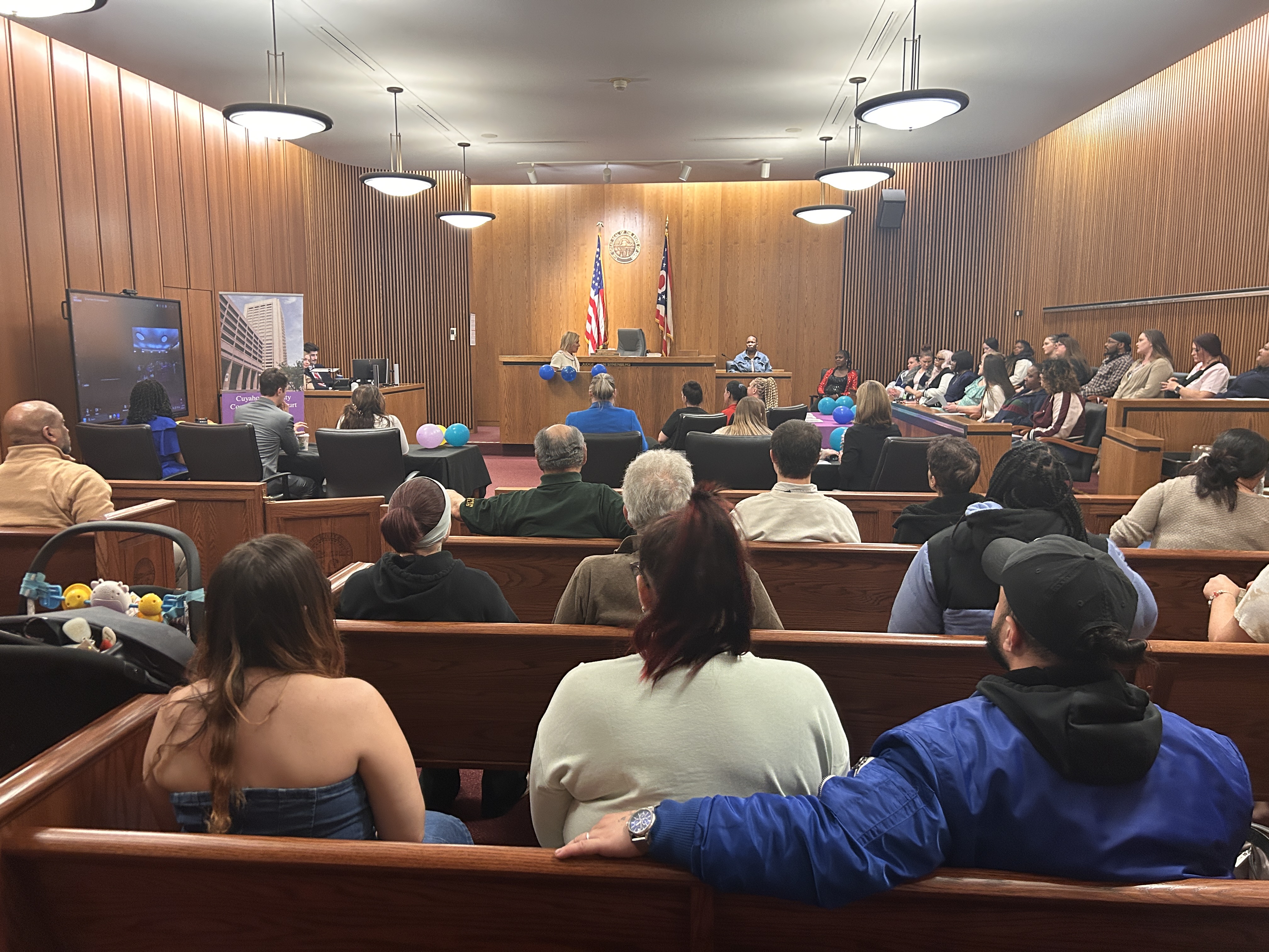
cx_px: 634
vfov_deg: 53.1
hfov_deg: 67.3
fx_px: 953
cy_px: 476
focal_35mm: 26
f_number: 1.5
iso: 320
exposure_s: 1/60
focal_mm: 5.7
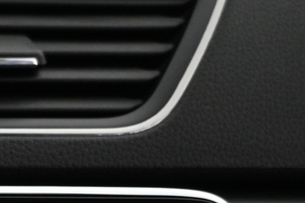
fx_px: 948
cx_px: -370
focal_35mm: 112
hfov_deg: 14.1
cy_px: 431
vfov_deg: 10.9
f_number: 3.5
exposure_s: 1/25
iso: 1100
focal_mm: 16
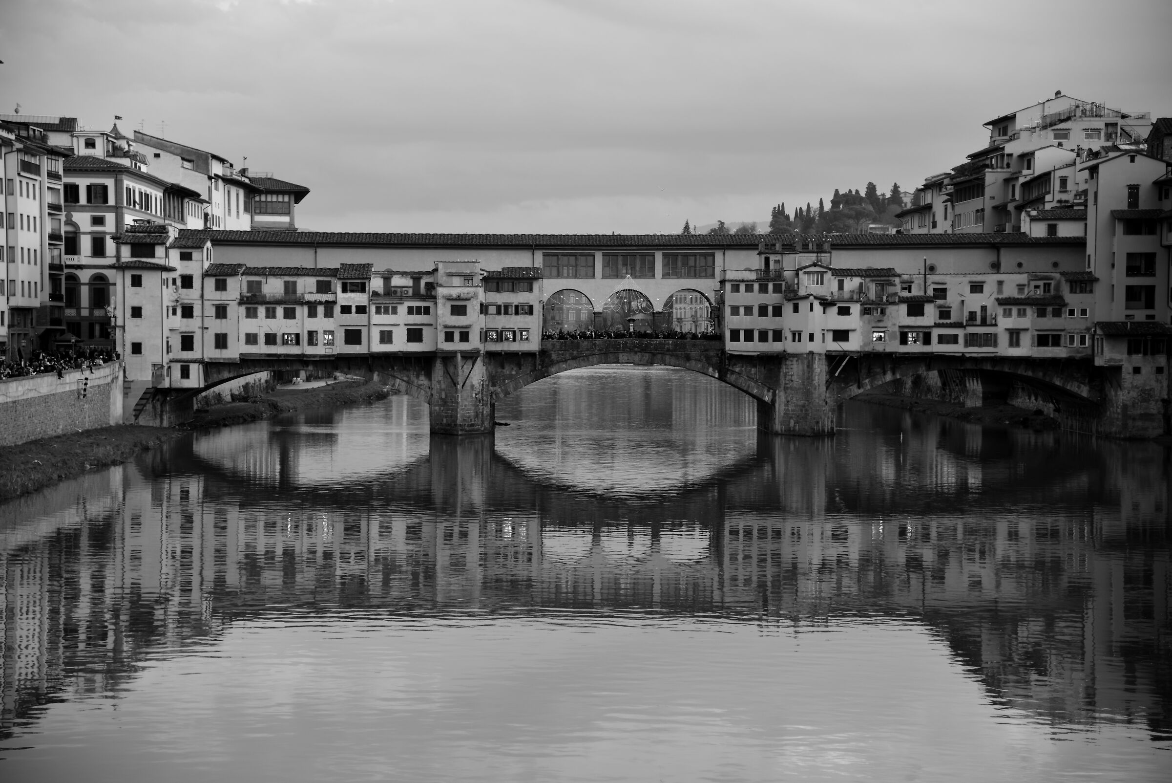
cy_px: 392
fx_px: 2280
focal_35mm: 70
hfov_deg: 28.8
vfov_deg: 19.5
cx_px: 586
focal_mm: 70
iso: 400
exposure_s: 1/160
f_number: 4
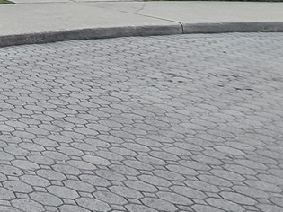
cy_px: -107
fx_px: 539
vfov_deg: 19.4
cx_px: -304
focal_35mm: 66
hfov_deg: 18.0
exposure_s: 1/120
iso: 64
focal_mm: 1.74
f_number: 2.2
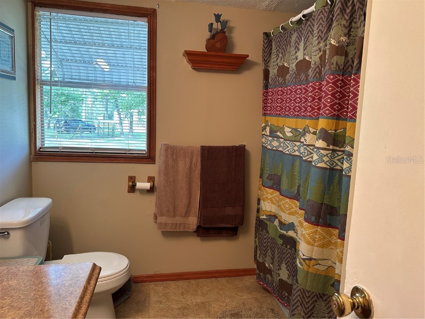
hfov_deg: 71.6
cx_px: 212
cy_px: 160
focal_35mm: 24
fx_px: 295
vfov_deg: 56.8
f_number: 1.78
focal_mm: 6.86
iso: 160
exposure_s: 1/120
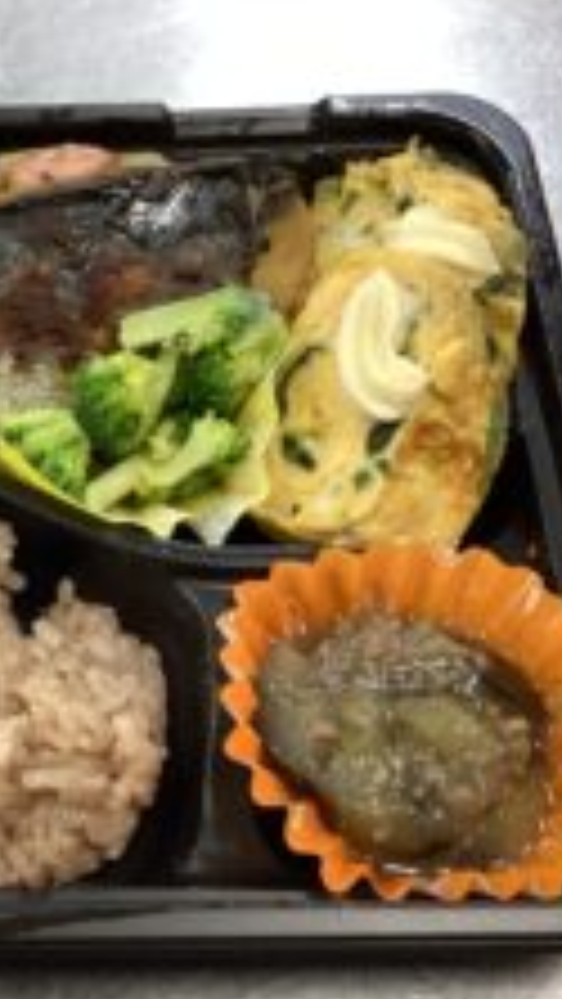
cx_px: -38
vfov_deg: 36.6
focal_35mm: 57
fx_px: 1509
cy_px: 551
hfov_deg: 20.2
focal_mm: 3.3
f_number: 2.4
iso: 160
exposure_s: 1/60
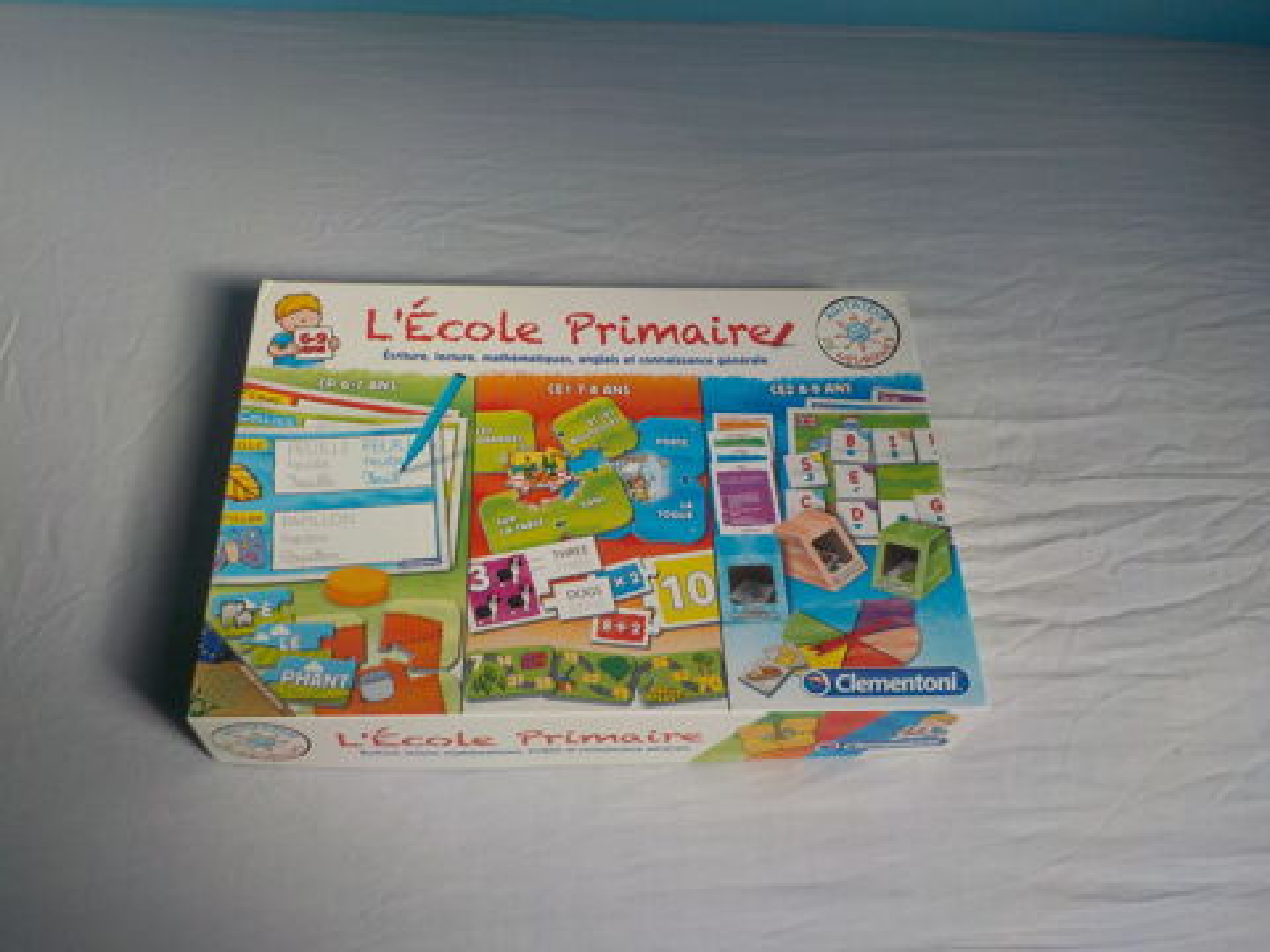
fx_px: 1101
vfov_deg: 46.8
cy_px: 476
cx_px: 635
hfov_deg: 60.0
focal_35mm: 30
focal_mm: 4.1
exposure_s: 1/100
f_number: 3.3
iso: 125
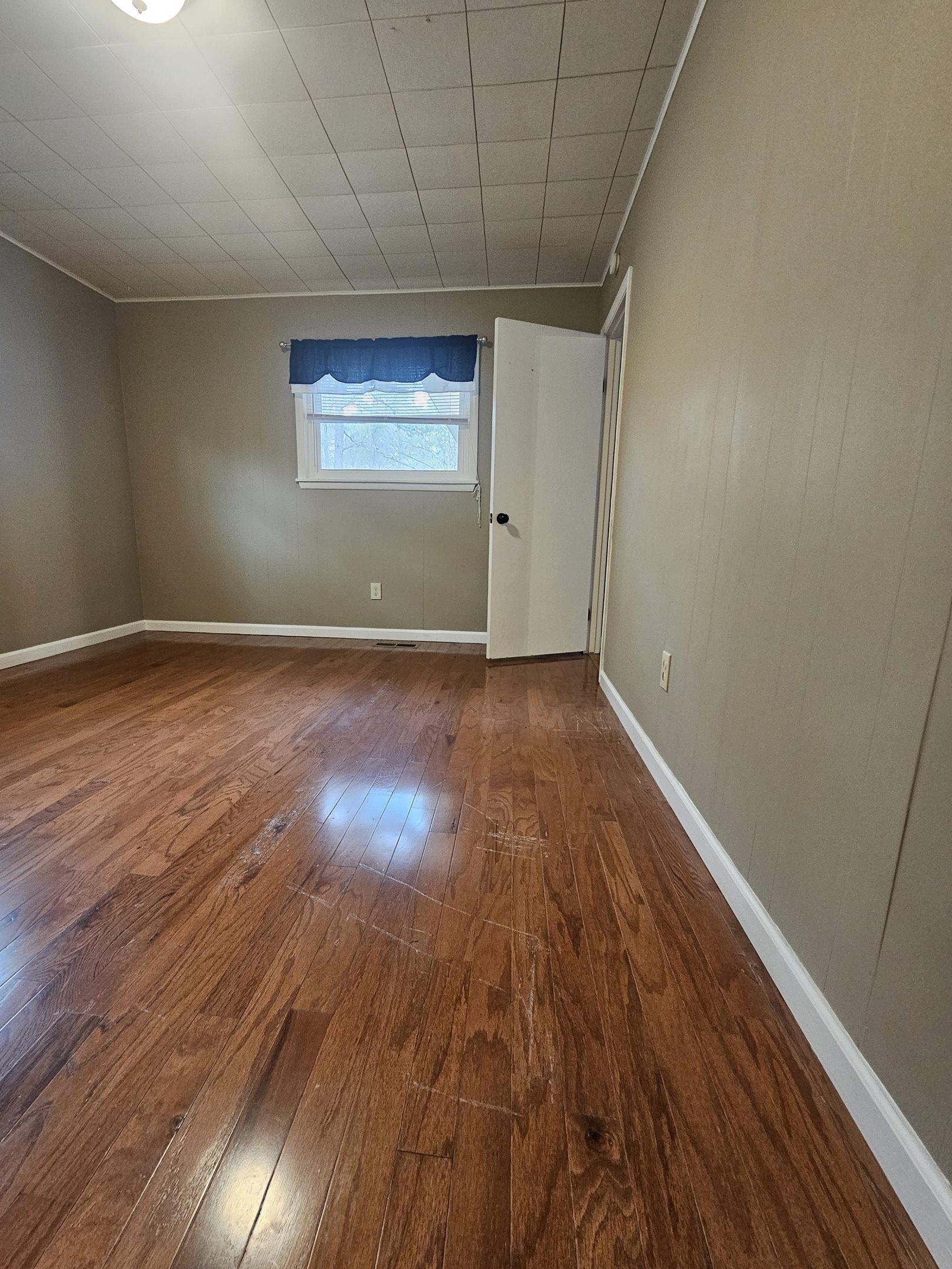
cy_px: 647
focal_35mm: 14
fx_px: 513
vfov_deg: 102.0
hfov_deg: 85.5
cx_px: 440
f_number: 2.2
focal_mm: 2.2
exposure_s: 1/40
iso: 400
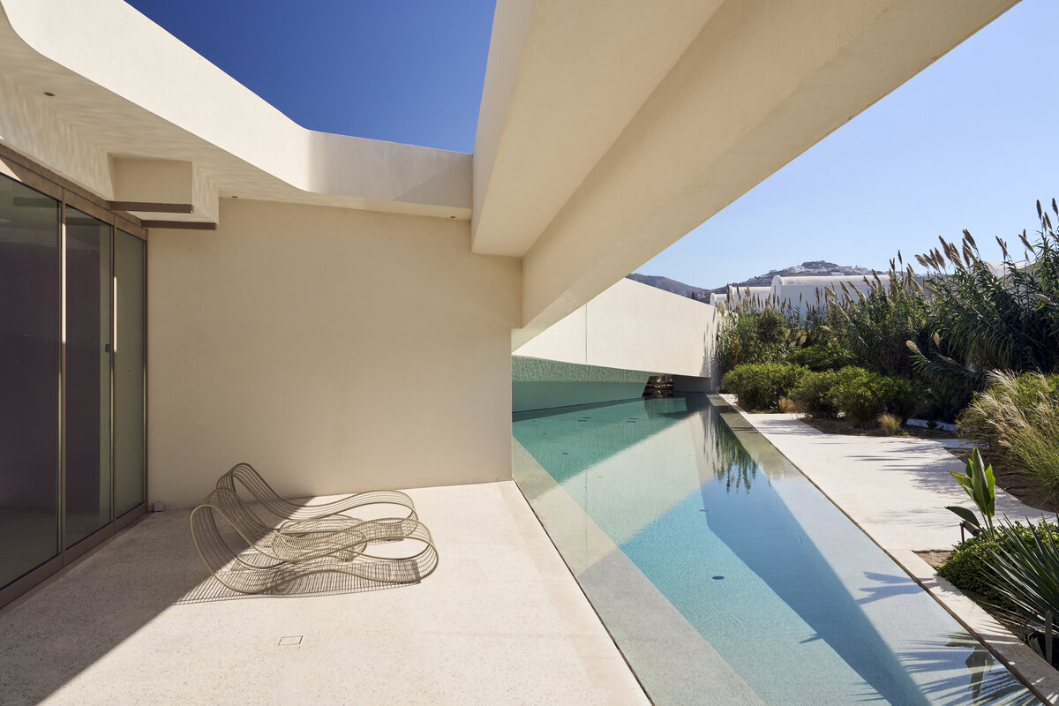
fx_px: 706
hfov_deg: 73.7
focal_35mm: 24
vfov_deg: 53.1
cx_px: 530
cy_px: 353
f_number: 7.1
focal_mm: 24
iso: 200
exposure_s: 1/250
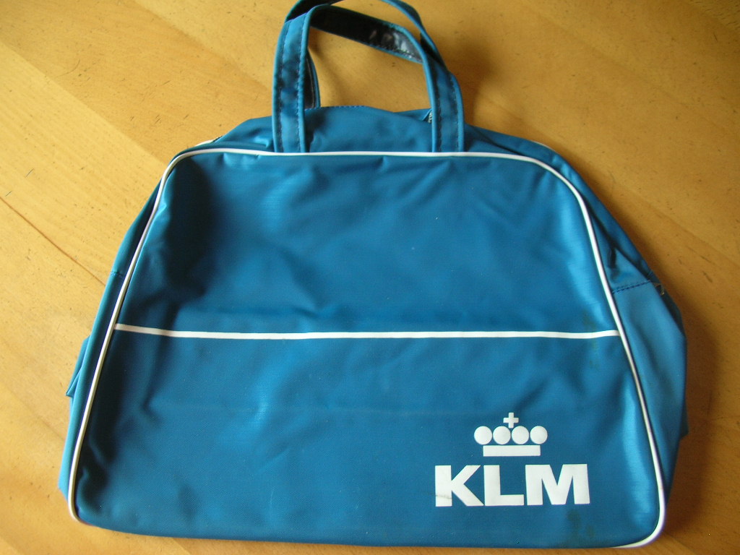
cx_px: 370
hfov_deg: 52.6
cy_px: 278
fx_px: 748
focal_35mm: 35
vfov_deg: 40.7
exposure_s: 1/16.6
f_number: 2.8
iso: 50
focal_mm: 5.8
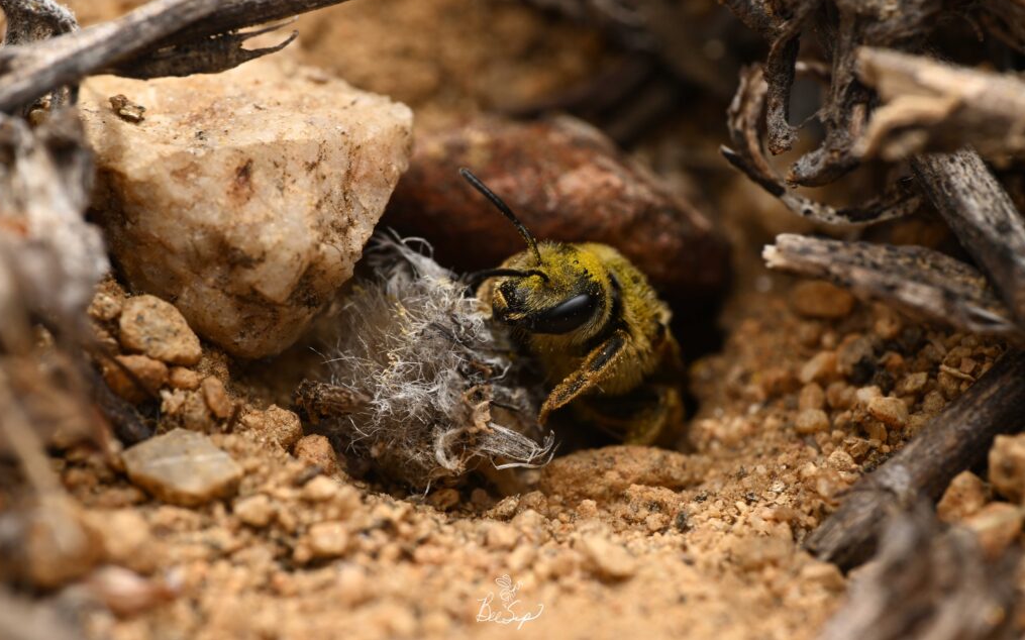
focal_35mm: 108
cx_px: 509
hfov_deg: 19.3
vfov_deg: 12.1
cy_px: 296
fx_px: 3016
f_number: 14
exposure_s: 1/250
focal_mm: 105
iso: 100
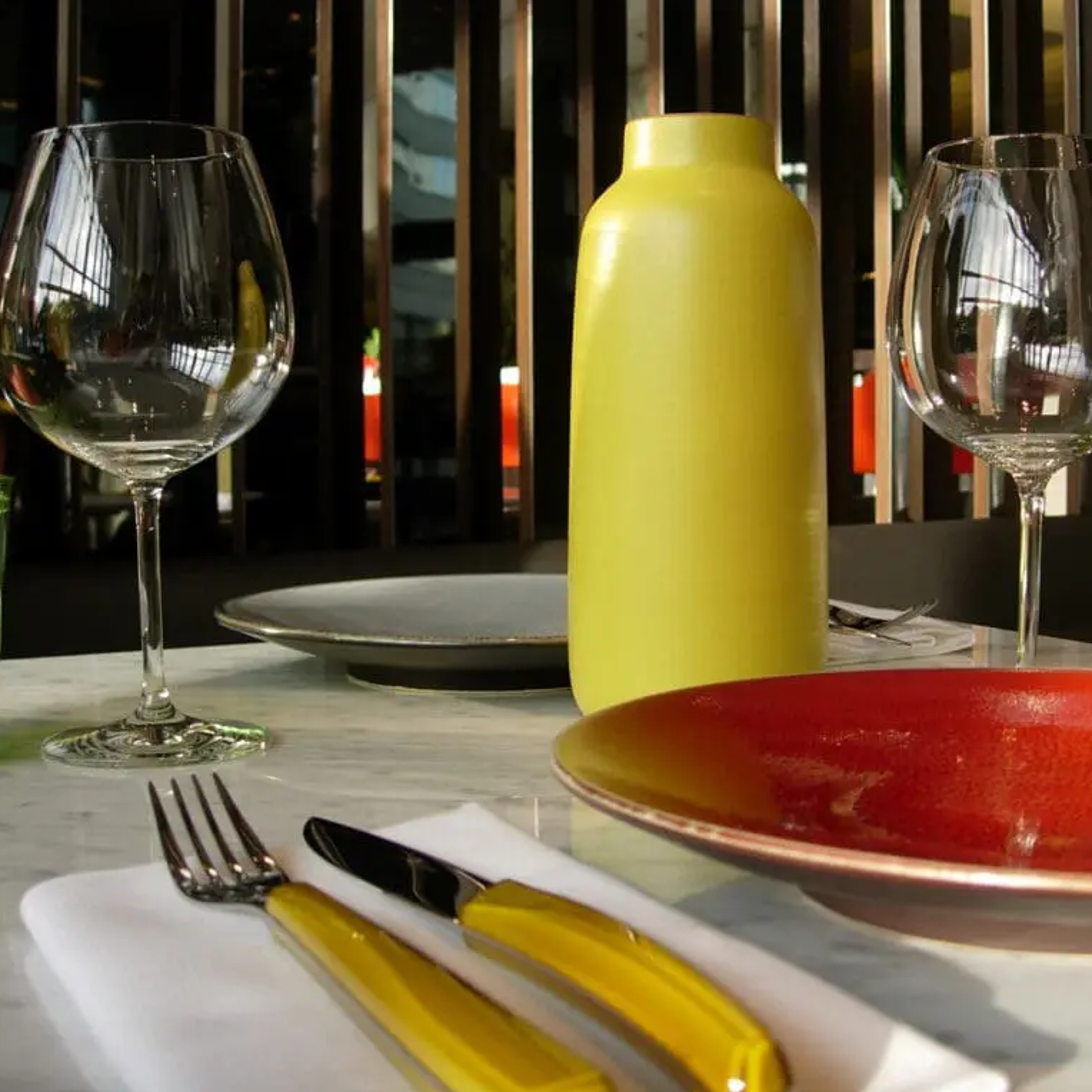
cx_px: 705
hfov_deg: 37.2
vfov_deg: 37.6
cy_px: 547
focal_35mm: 45
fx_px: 1606
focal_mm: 7.8
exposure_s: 1/186
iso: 64
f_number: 2.8
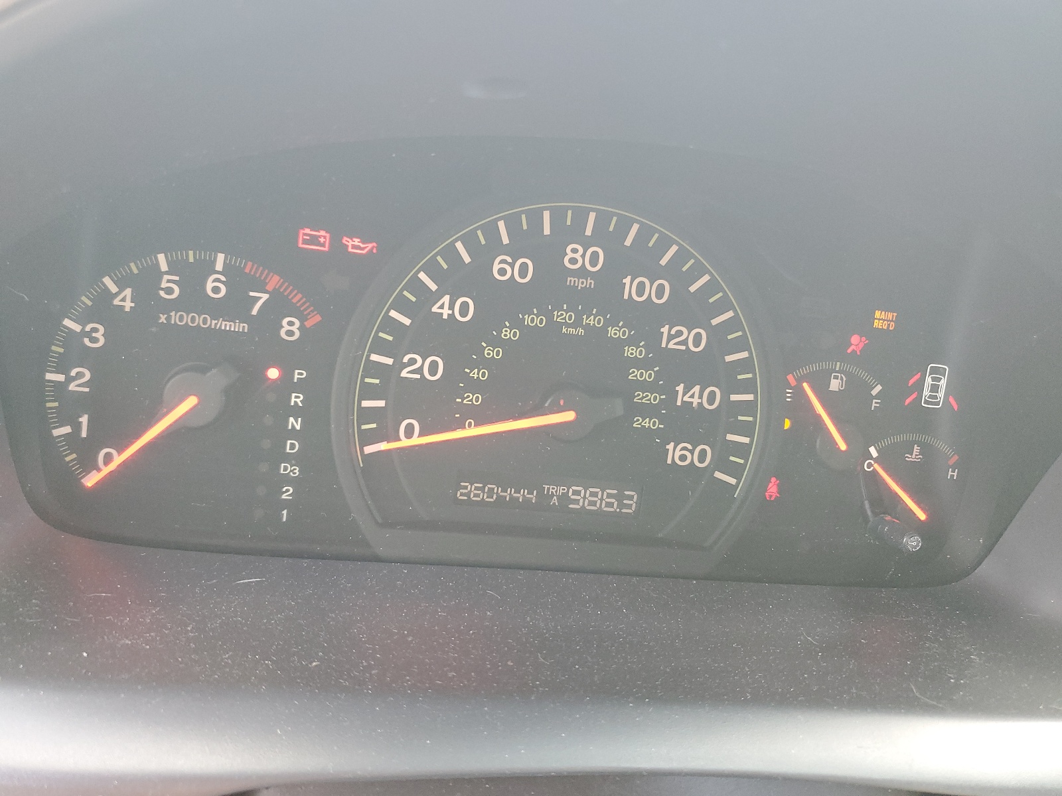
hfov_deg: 67.3
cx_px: 531
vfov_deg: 53.1
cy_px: 398
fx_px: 798
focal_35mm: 26
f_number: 1.5
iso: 137
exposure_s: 1/60.2
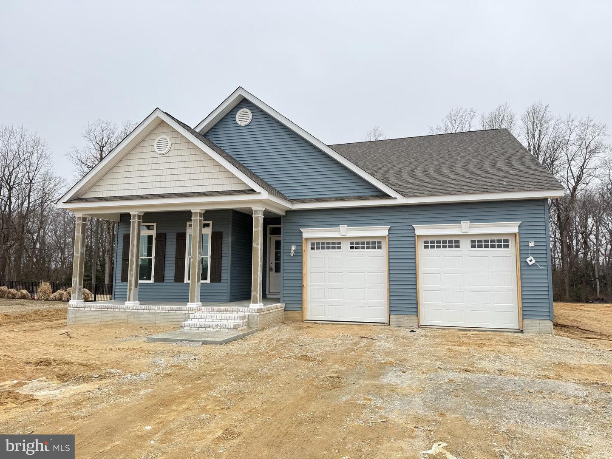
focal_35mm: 24
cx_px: 306
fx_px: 424
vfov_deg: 56.8
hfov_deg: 71.6
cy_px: 230
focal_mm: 6.76
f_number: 1.78
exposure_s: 1/310
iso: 80
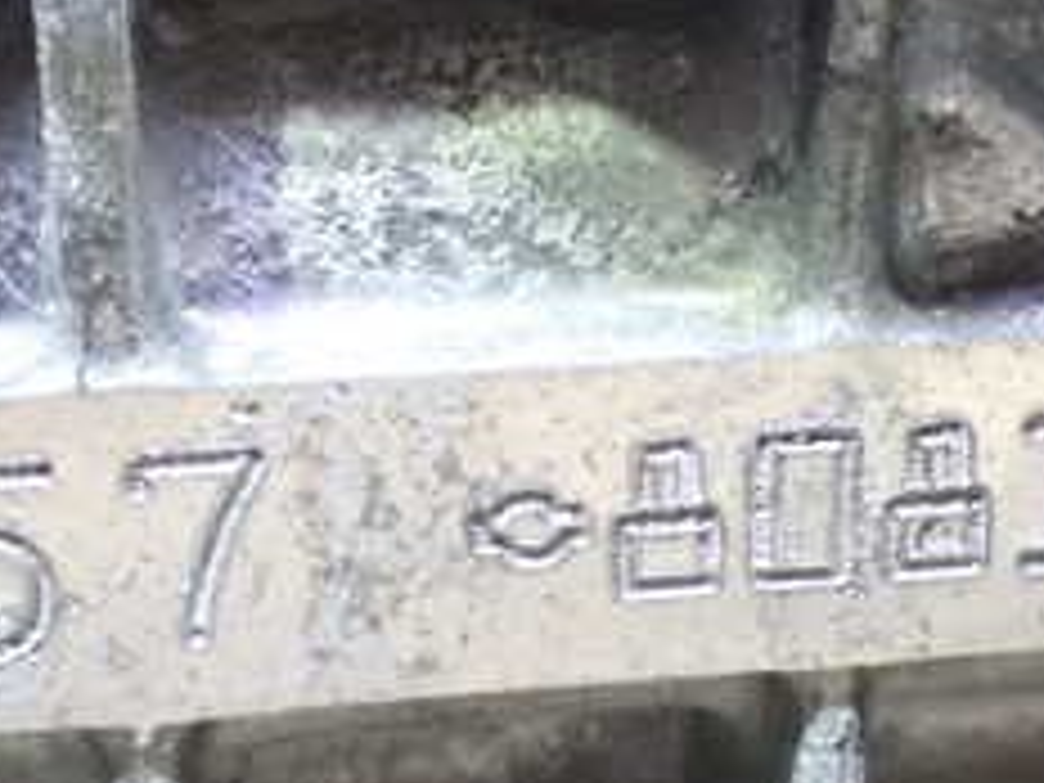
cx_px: 666
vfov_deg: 15.9
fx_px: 2805
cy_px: 495
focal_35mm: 93
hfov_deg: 21.0
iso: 1600
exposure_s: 1/30
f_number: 2.5
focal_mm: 6.37
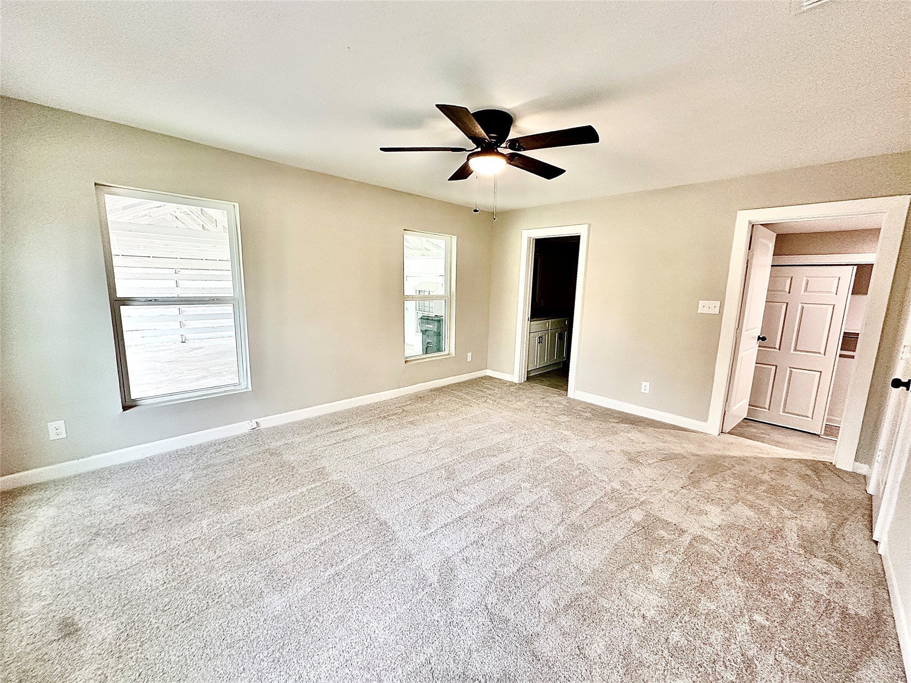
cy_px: 342
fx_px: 368
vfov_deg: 85.7
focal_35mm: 14
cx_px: 456
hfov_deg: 102.1
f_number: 2.2
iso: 250
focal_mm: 2.22
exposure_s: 1/60
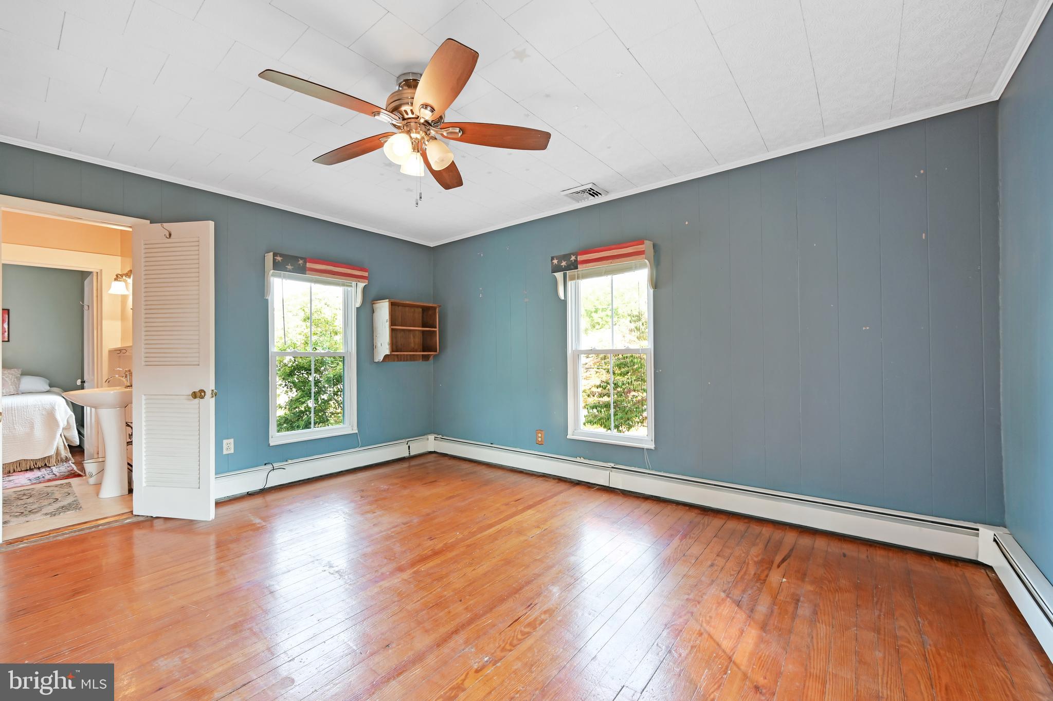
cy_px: 350
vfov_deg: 81.2
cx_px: 526
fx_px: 409
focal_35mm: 14
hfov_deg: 104.3
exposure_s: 1/10
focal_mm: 14
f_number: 5
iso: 250
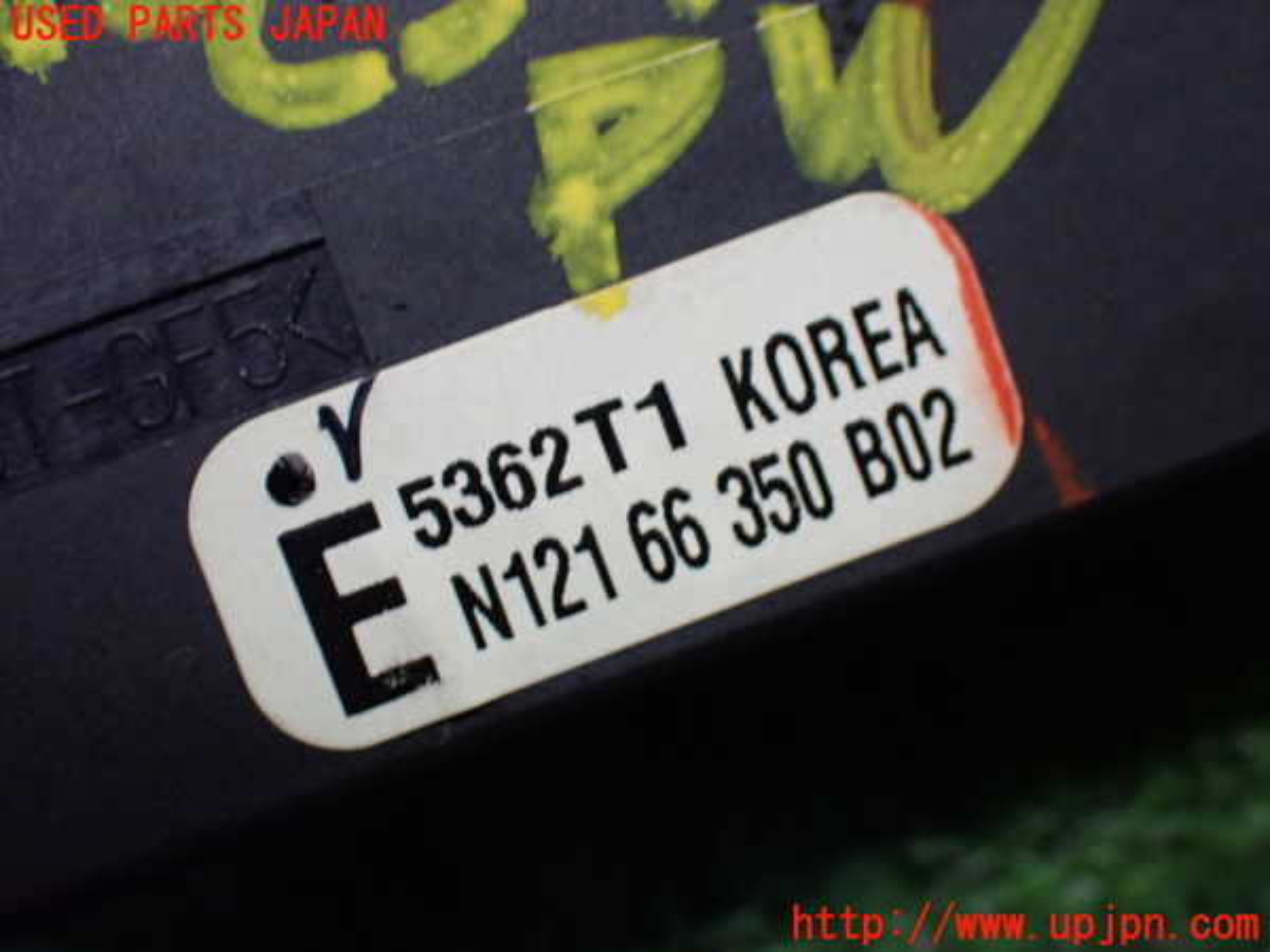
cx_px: 635
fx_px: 2275
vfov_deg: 23.7
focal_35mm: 62
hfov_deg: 31.2
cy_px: 476
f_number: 3.6
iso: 800
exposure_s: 1/80
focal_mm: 11.09
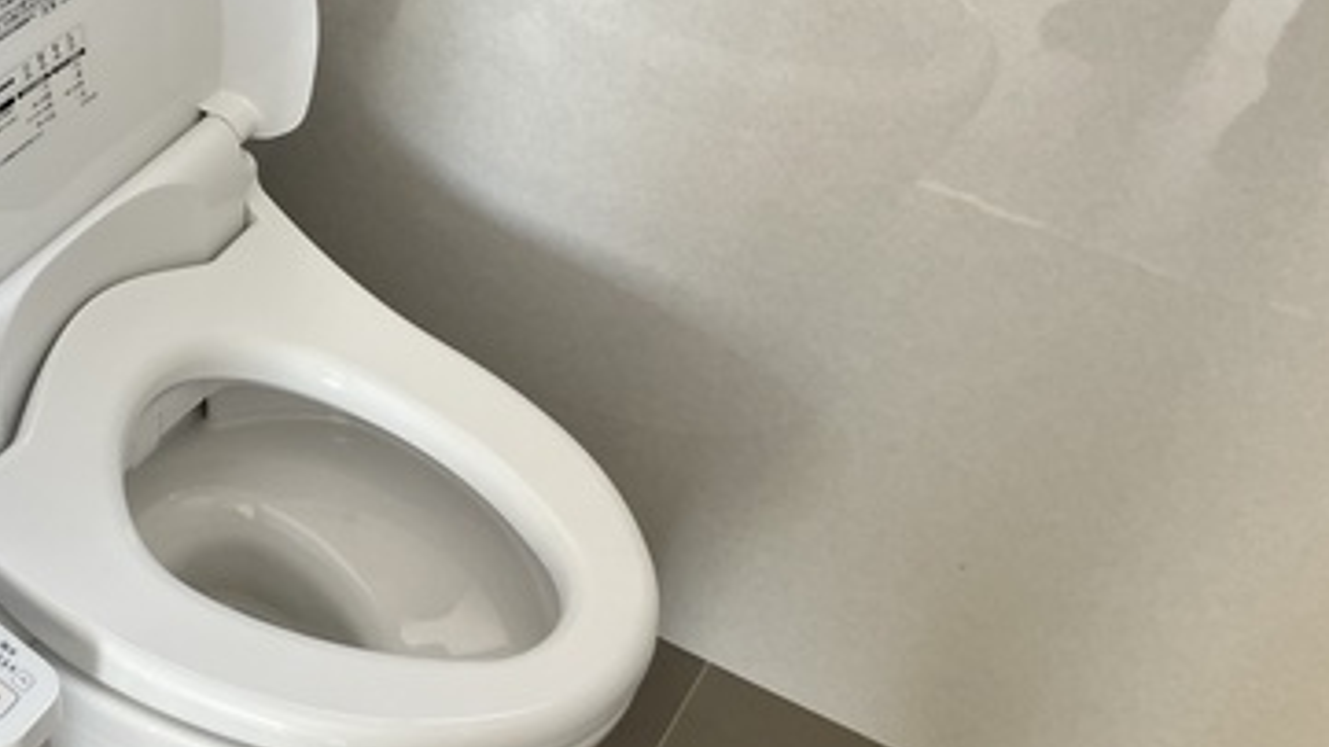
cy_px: 228
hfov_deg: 36.8
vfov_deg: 21.7
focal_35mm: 55
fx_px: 1938
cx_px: 306
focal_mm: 3.99
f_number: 1.8
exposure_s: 1/121
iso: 64
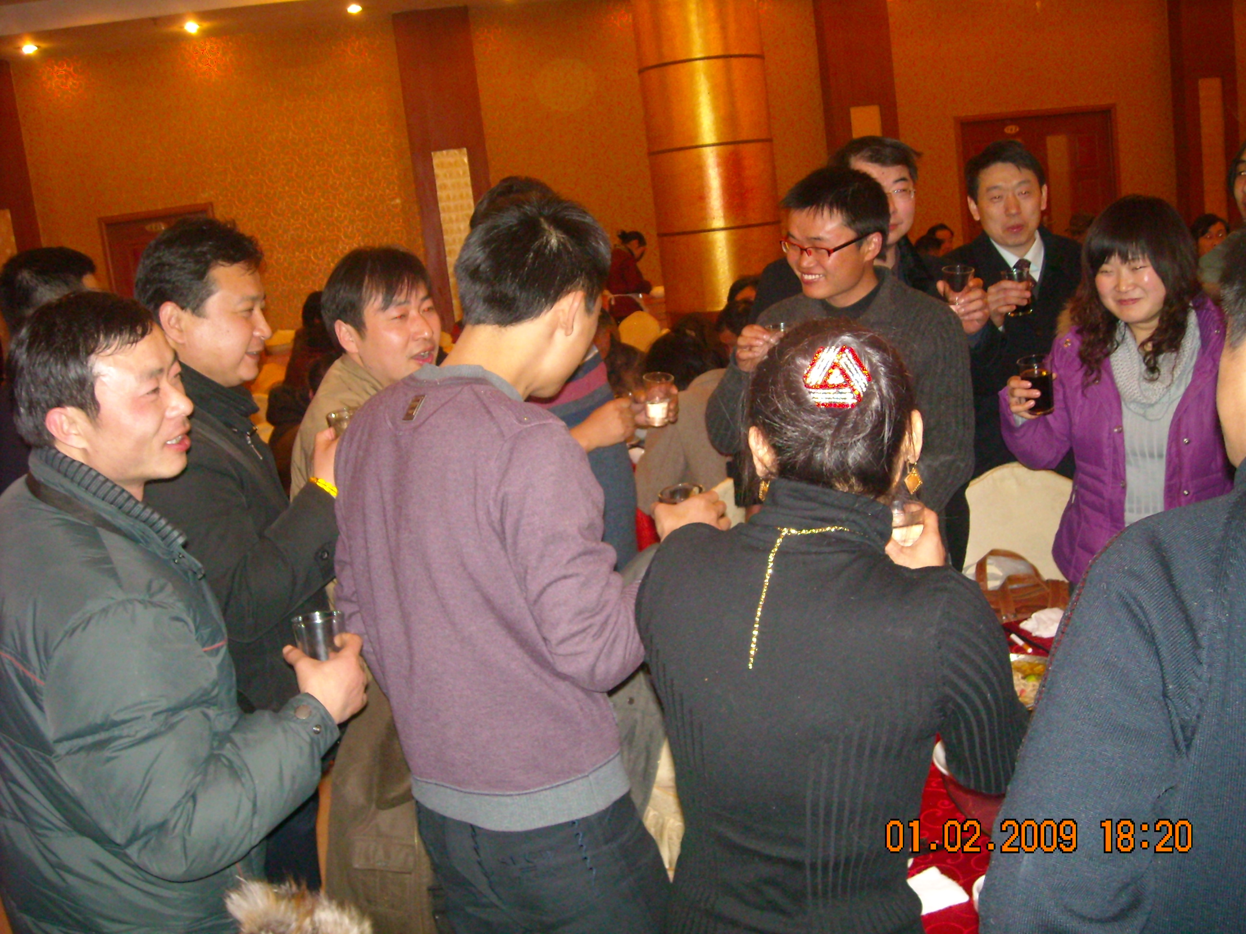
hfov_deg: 52.6
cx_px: 623
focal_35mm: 35
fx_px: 1260
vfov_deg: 40.7
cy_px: 467
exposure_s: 1/60
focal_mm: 5.7
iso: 436
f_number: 2.8
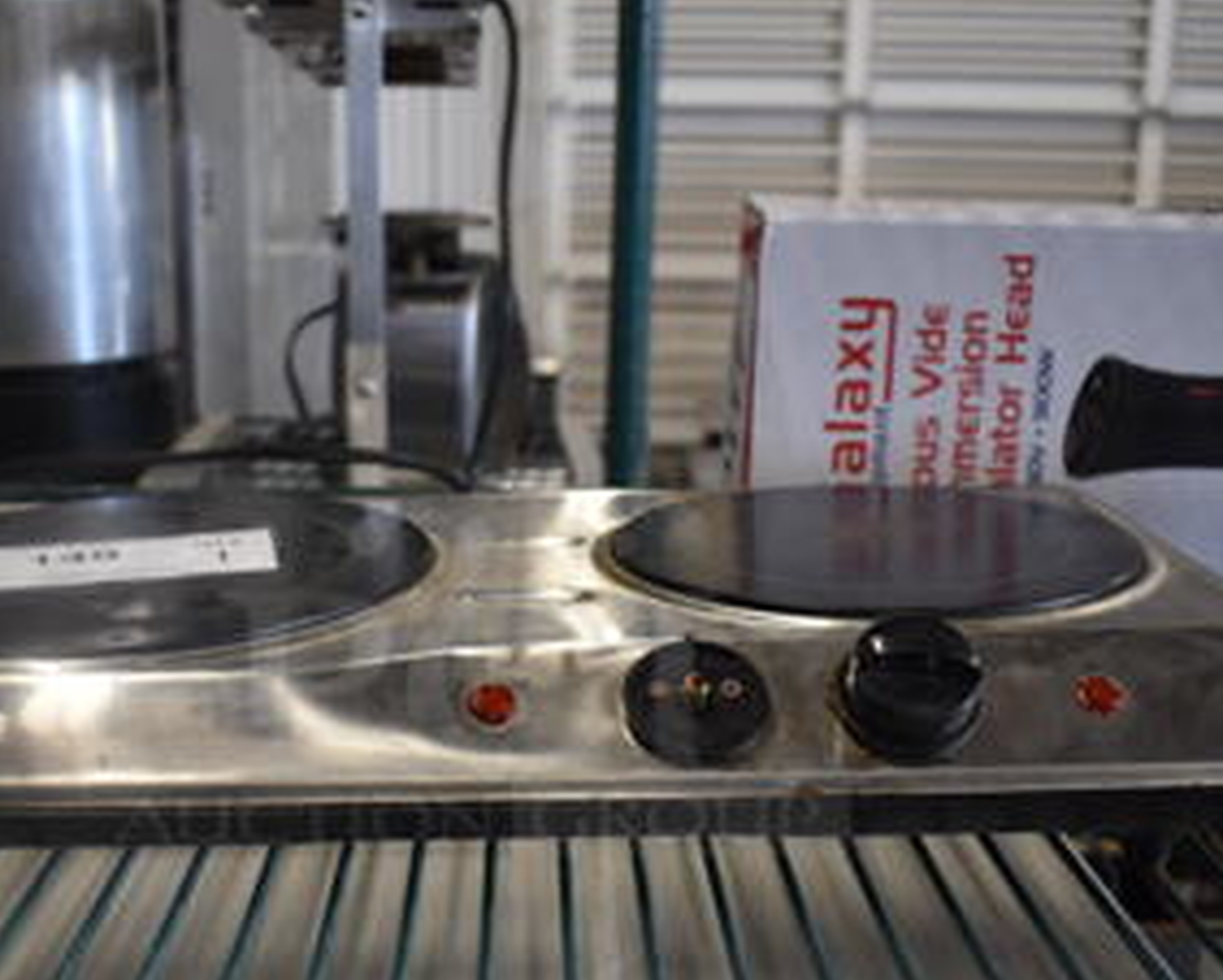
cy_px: 676
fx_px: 1558
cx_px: 473
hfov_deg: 42.6
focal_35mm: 43
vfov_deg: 34.5
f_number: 3.5
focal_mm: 18
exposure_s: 1/125
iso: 1000
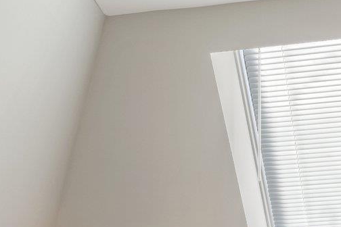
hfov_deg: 29.4
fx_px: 616
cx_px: 321
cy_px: 394
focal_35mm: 65
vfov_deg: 17.5
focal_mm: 16
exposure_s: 1/100
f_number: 9
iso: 200
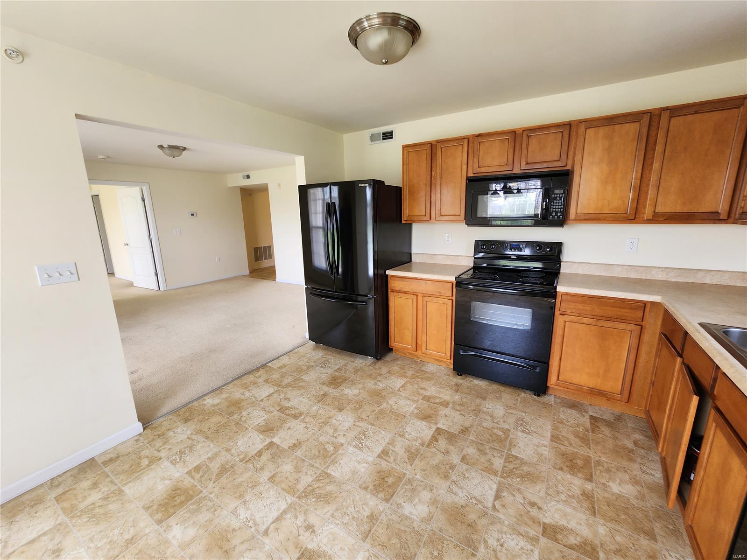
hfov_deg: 106.2
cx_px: 374
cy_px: 280
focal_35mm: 13
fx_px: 281
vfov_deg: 89.9
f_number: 2.2
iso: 100
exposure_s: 1/60
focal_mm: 2.2
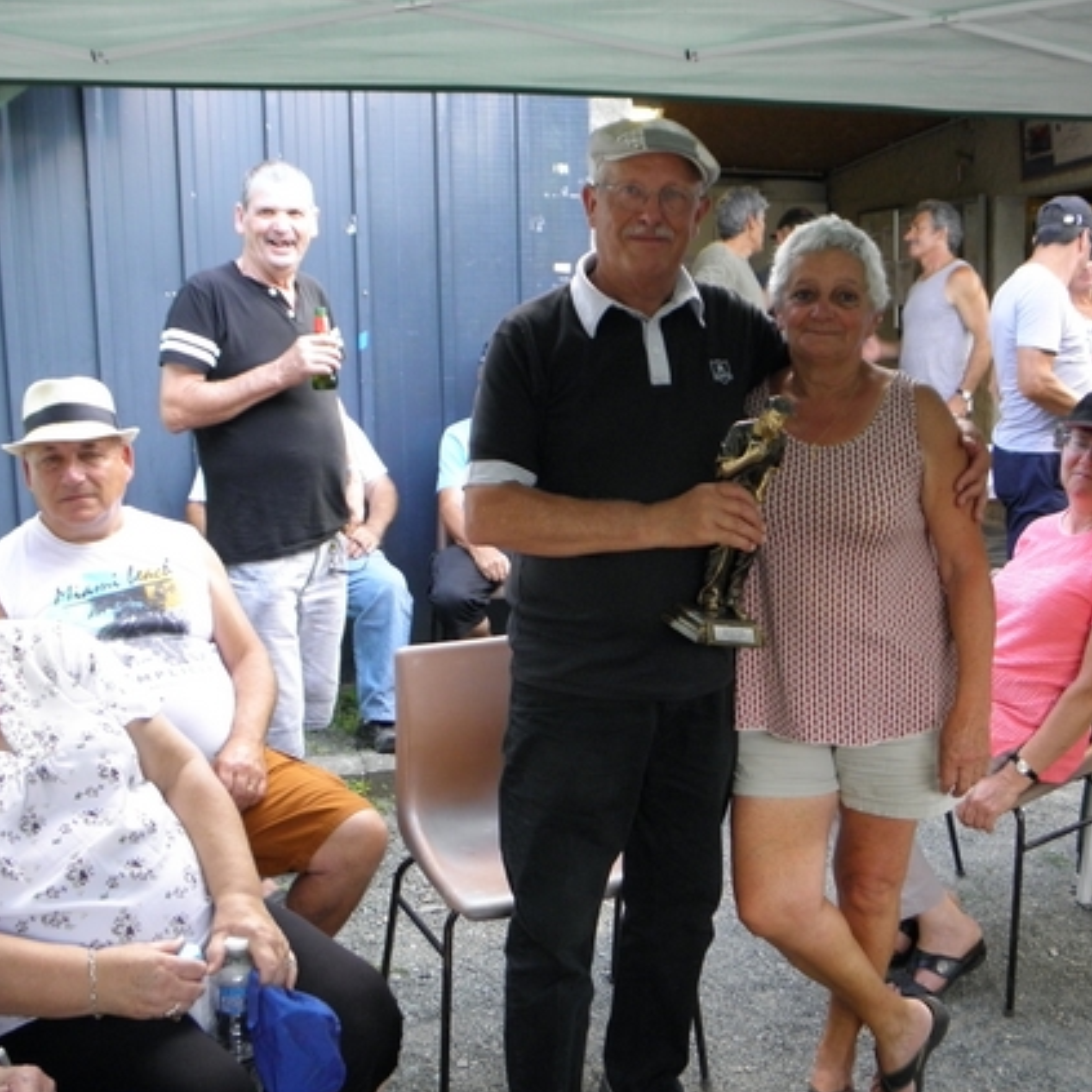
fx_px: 1285
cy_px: 549
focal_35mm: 36
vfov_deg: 46.0
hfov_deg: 45.8
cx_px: 654
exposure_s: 1/30
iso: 160
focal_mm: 5.5
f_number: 3.6
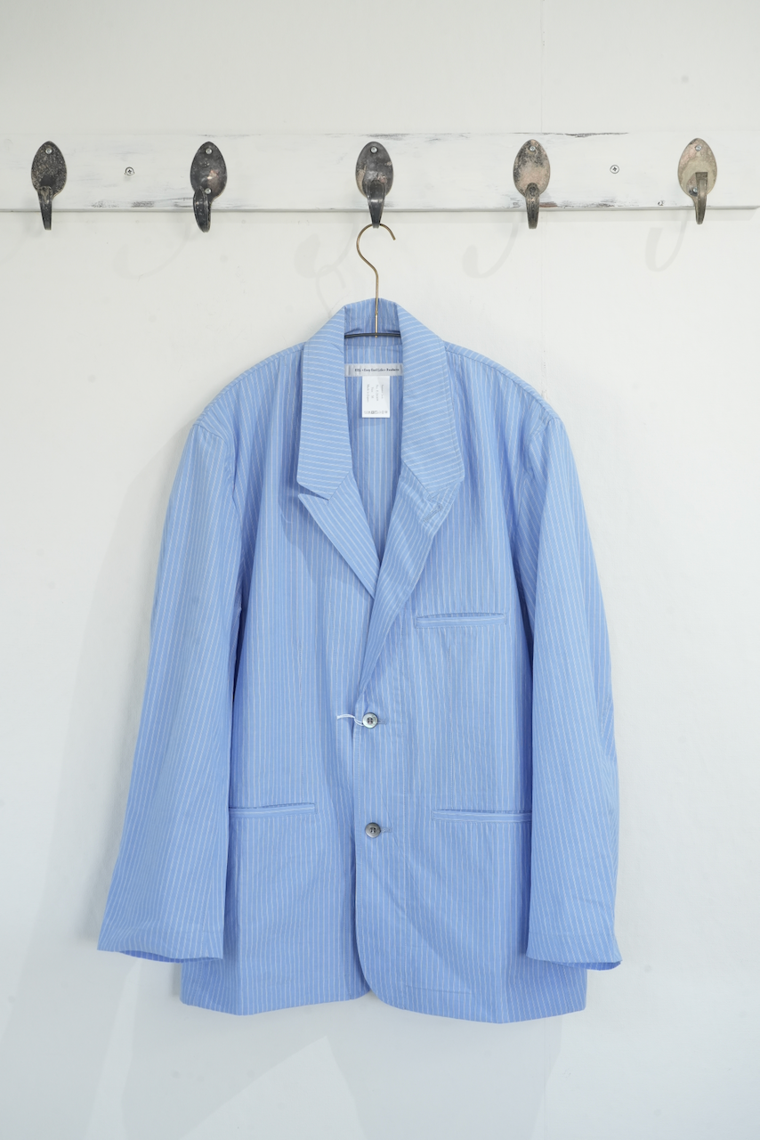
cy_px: 570
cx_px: 380
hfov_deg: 25.5
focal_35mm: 53
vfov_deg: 37.5
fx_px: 1677
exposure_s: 1/30
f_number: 13
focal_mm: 53
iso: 1600
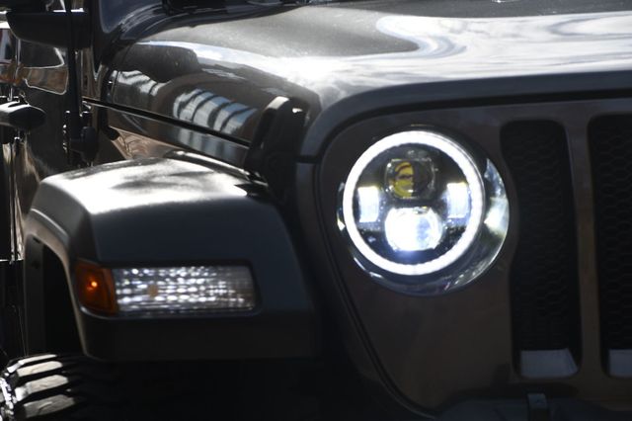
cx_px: 316
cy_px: 210
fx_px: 3421
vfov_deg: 7.0
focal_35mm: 195
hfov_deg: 10.6
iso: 100
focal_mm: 130
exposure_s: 1/250
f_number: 8
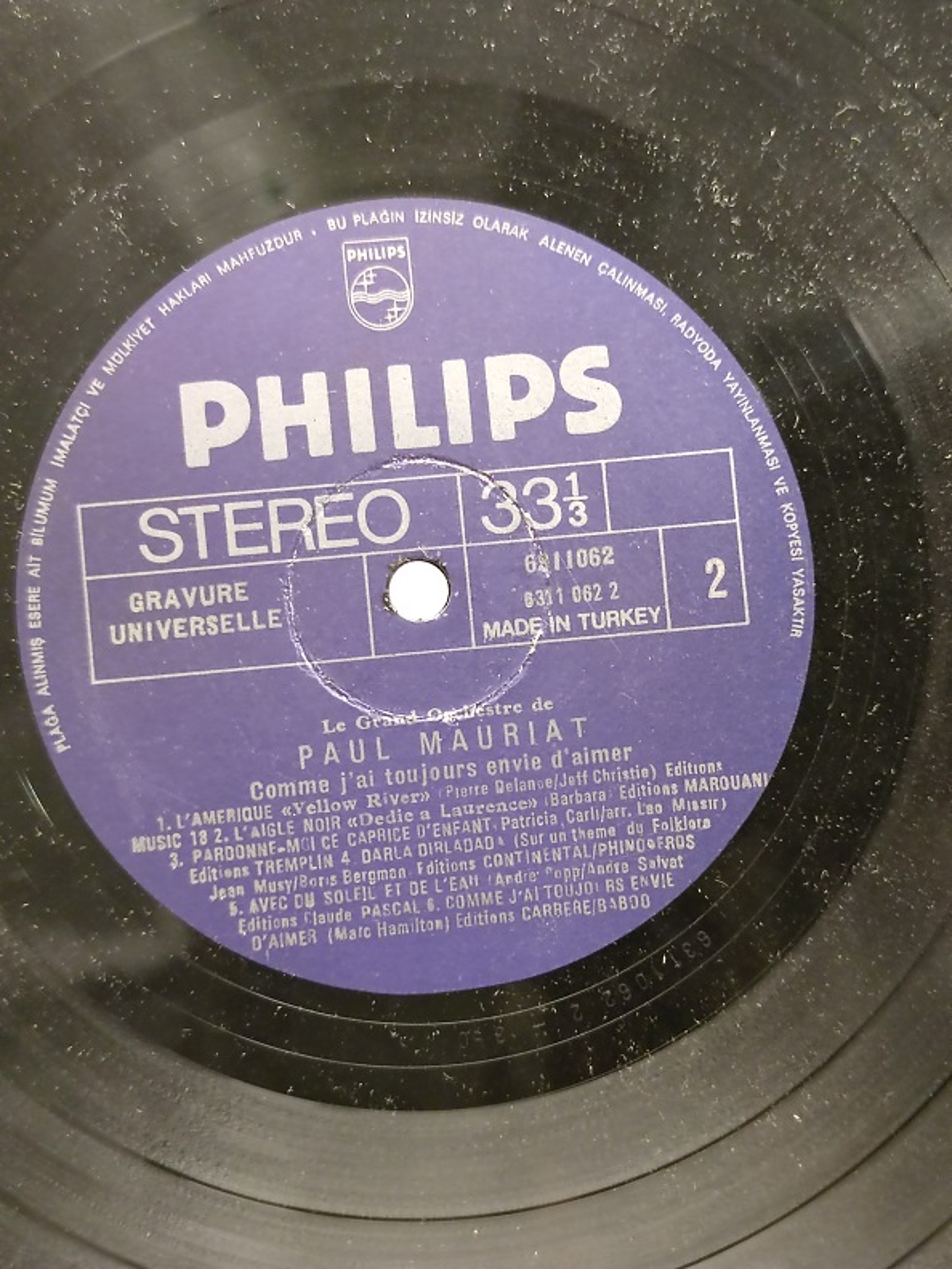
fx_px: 1760
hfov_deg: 30.3
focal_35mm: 48
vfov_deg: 39.7
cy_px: 634
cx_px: 476
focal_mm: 6.72
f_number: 1.69
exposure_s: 1/40
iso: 1740
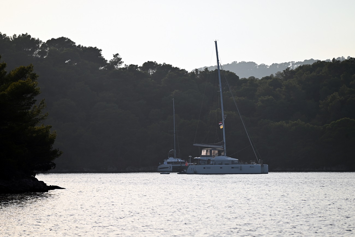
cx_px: 178
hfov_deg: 10.3
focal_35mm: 200
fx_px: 1972
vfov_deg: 6.9
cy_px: 118
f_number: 5.6
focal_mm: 200
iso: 160
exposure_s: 1/1000
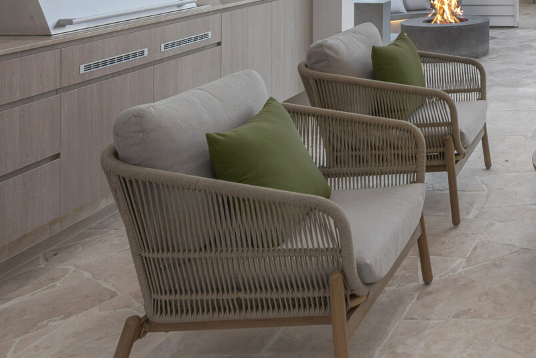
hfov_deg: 34.0
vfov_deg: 25.0
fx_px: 715
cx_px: 626
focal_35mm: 48
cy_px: -83
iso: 400
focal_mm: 15
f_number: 8
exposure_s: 1/20
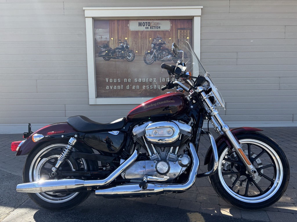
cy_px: 111
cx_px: 148
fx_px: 223
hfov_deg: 67.3
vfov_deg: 53.1
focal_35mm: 26
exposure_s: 1/726
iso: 50
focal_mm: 5.96
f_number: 1.6
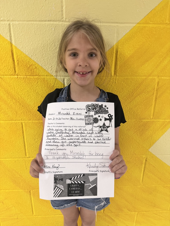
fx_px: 157
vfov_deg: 71.6
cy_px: 113
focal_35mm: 24
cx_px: 85
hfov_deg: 56.8
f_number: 1.78
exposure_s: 1/60
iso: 250
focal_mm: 6.76
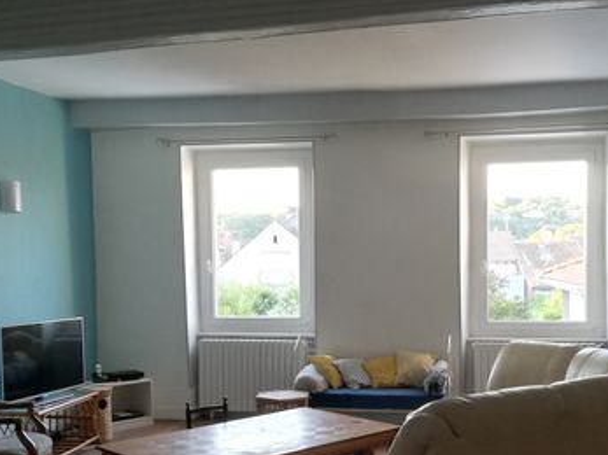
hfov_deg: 42.1
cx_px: 319
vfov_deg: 31.9
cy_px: 303
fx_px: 790
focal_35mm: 45
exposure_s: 1/33.3
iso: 160
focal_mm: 3.81
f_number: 2.2
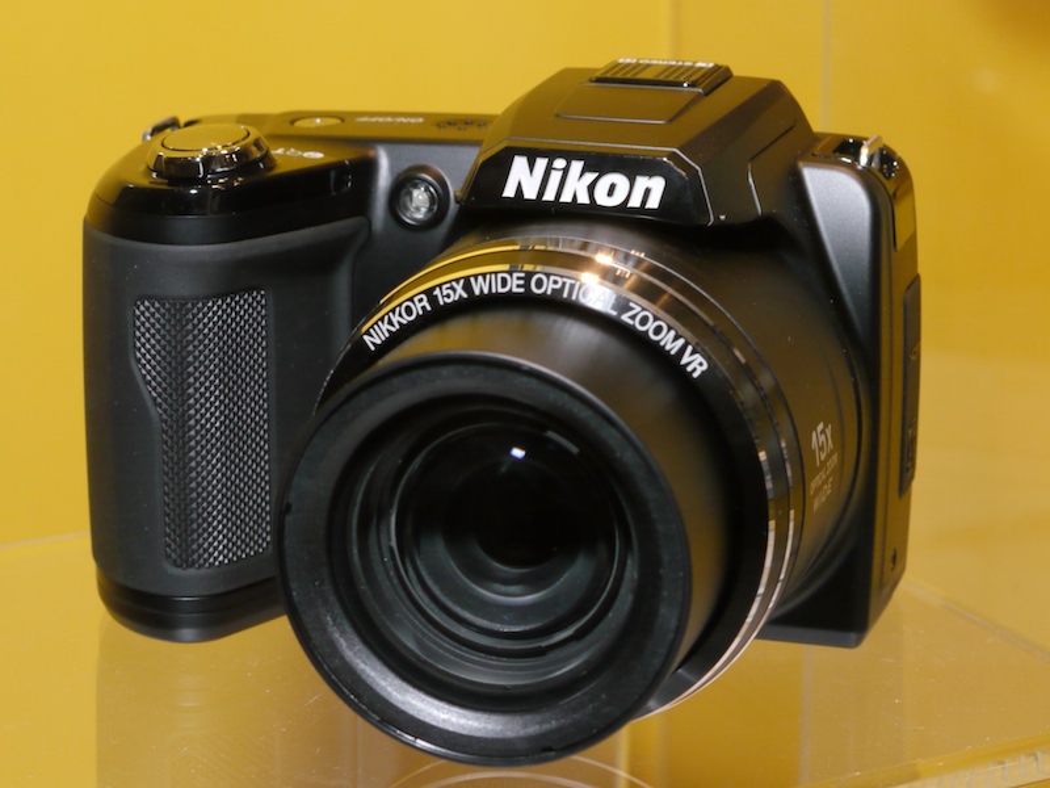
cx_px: 525
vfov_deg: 16.4
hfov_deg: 21.8
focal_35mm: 90
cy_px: 394
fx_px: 2730
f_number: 9
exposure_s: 1/125
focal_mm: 45
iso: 800
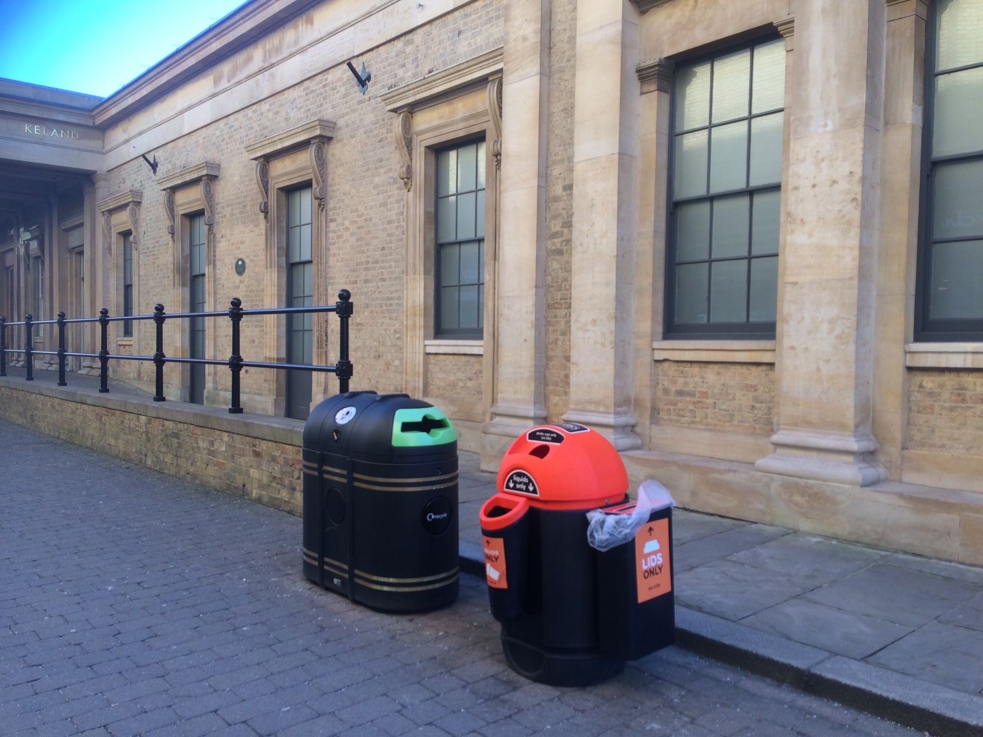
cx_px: 492
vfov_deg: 48.2
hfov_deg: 61.7
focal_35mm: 29
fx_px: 824
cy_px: 368
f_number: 2.2
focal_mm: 4.15
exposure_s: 1/128
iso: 32
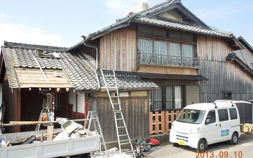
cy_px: 80
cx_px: 126
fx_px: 227
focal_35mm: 33
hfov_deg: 58.2
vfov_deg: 38.3
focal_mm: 5.6
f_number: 3.6
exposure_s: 1/400
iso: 100
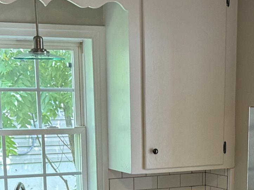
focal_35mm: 102
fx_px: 748
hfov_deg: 19.2
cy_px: 263
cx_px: 174
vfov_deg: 13.8
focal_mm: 6.76
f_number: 1.78
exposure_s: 1/120
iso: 200
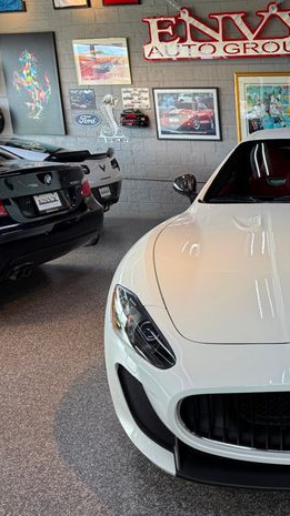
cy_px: 261
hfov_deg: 29.0
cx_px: 336
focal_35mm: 36
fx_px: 493
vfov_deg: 55.3
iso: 64
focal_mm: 6.76
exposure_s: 1/156
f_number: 1.78
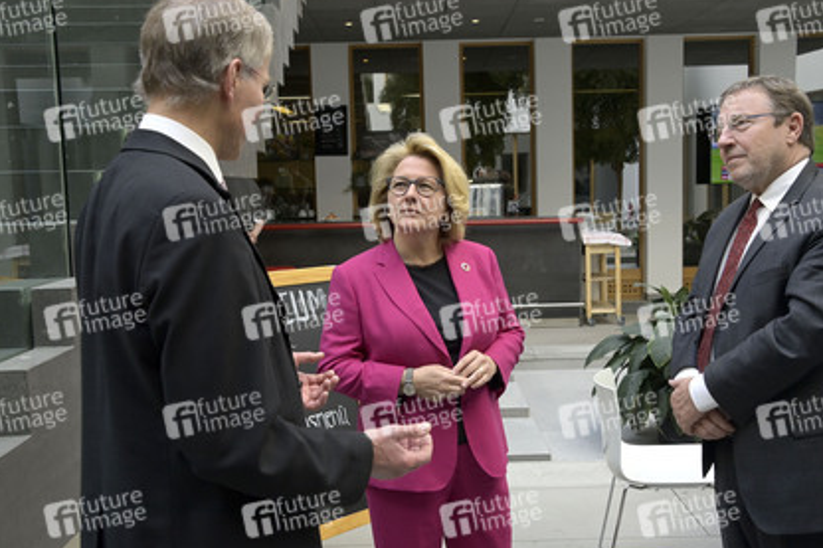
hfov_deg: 49.5
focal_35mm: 39
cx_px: 438
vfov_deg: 34.2
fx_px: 891
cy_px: 267
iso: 1600
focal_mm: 36
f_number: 6.3
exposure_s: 1/320
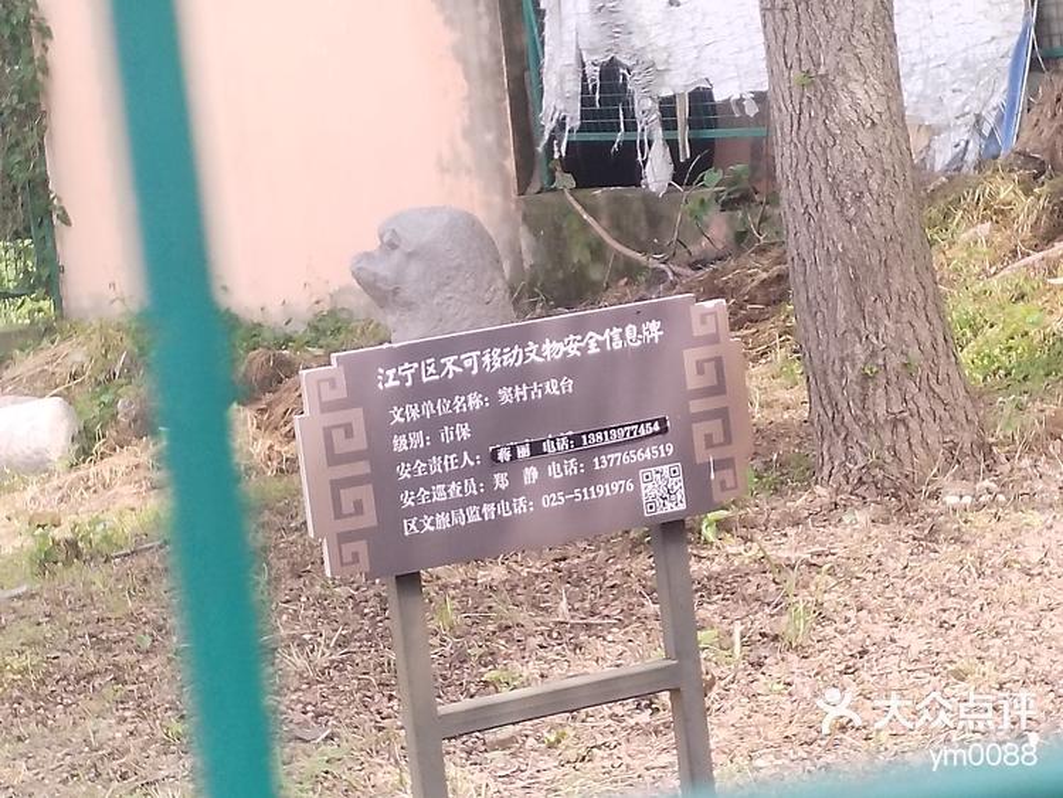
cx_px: 532
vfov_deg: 12.2
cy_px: 399
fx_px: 3748
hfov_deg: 16.1
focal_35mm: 122
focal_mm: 4.75
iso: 100
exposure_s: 1/270
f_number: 1.8
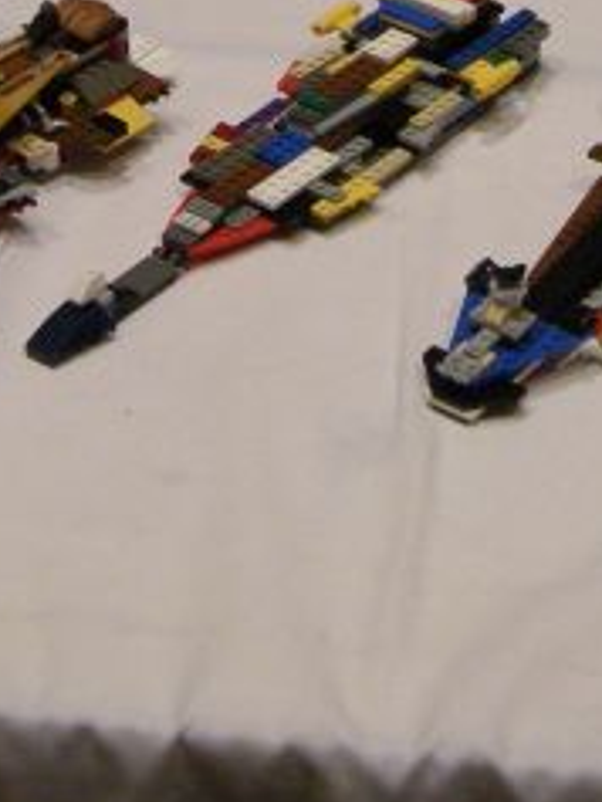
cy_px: -183
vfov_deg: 14.5
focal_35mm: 131
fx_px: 3035
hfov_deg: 11.3
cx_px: 352
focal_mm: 6.3
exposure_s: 1/58
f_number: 3.2
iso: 289
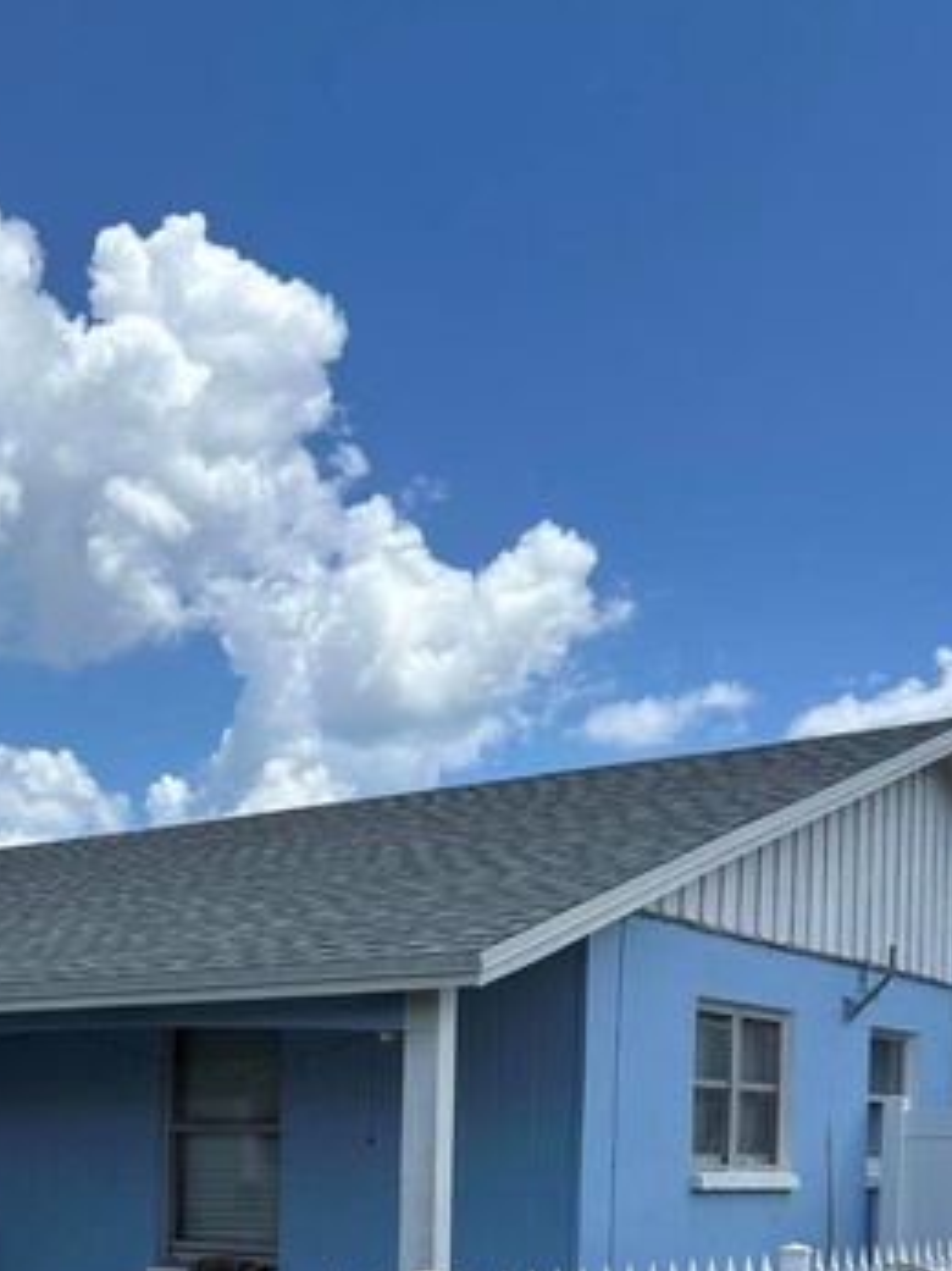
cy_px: 1189
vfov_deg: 35.5
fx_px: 1835
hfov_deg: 28.3
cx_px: 154
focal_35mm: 50
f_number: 1.6
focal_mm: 5.96
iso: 50
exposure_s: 1/4329
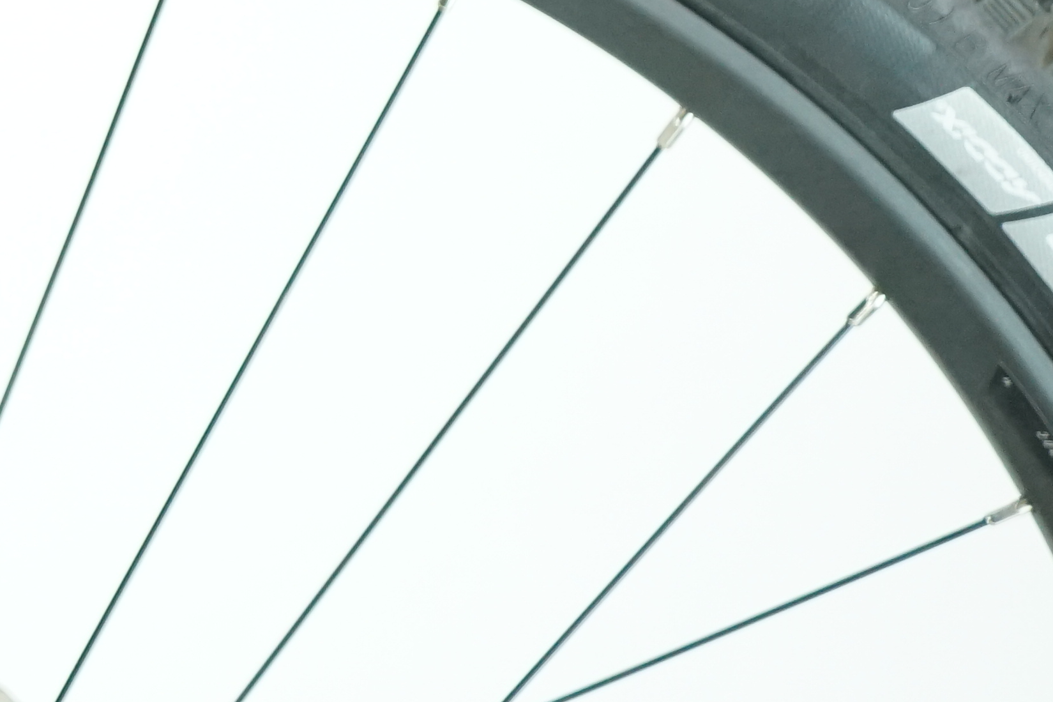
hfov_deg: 14.0
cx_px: -819
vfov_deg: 10.1
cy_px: -406
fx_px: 3831
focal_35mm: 131
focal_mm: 36
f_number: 4
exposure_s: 1/200
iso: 2000
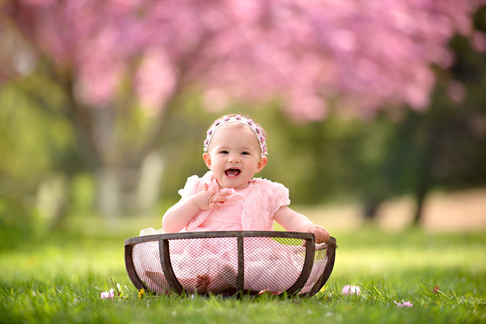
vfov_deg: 6.9
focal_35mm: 200
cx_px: 243
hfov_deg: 10.3
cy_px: 162
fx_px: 2700
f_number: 2.8
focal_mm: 200
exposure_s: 1/1250
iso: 200
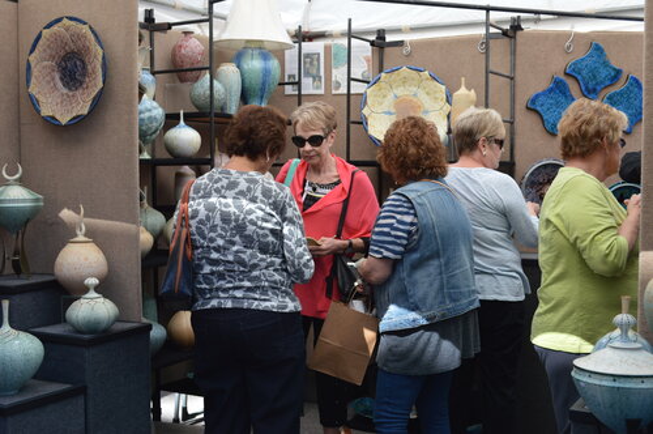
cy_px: 217
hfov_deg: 43.7
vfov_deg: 29.8
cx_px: 326
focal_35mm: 45
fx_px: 815
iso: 100
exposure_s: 1/125
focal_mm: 30
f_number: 5.6
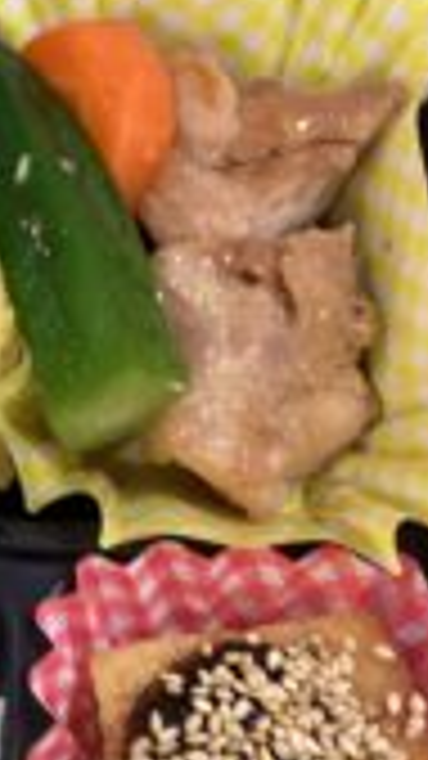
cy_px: 420
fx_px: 1514
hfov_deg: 14.8
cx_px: -241
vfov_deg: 28.2
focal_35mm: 75
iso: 160
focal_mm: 3.3
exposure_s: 1/50
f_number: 2.4
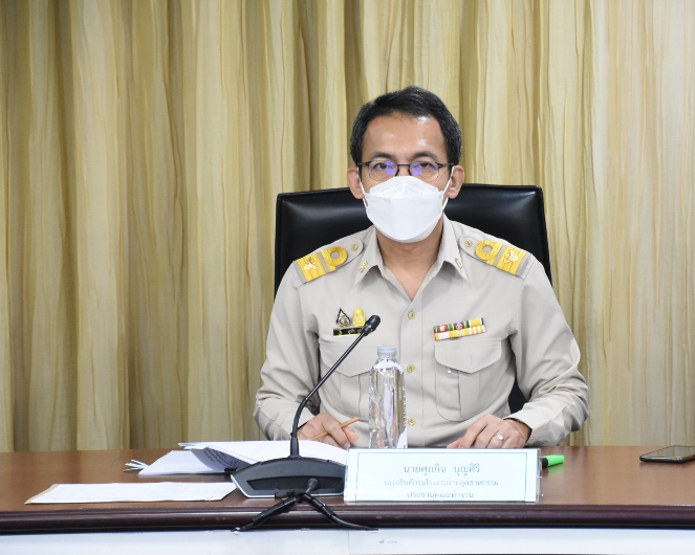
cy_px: 279
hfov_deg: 10.8
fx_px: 3672
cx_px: 408
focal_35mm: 179
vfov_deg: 8.7
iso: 3200
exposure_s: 1/40
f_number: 5.6
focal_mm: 105
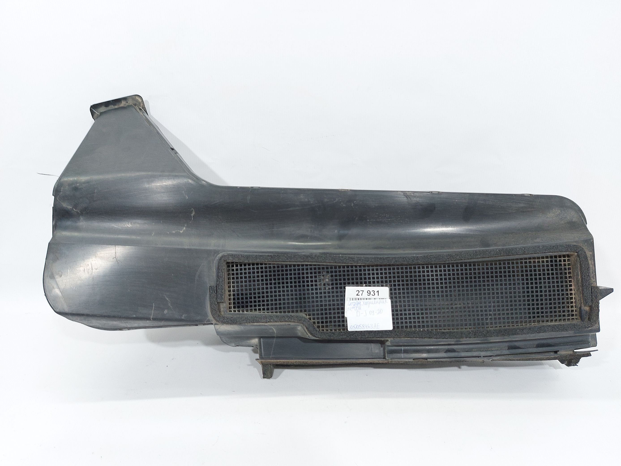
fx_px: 431
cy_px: 233
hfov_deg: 71.6
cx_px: 310
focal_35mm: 24
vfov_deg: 56.8
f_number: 1.8
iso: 64
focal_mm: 5.23
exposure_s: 1/50
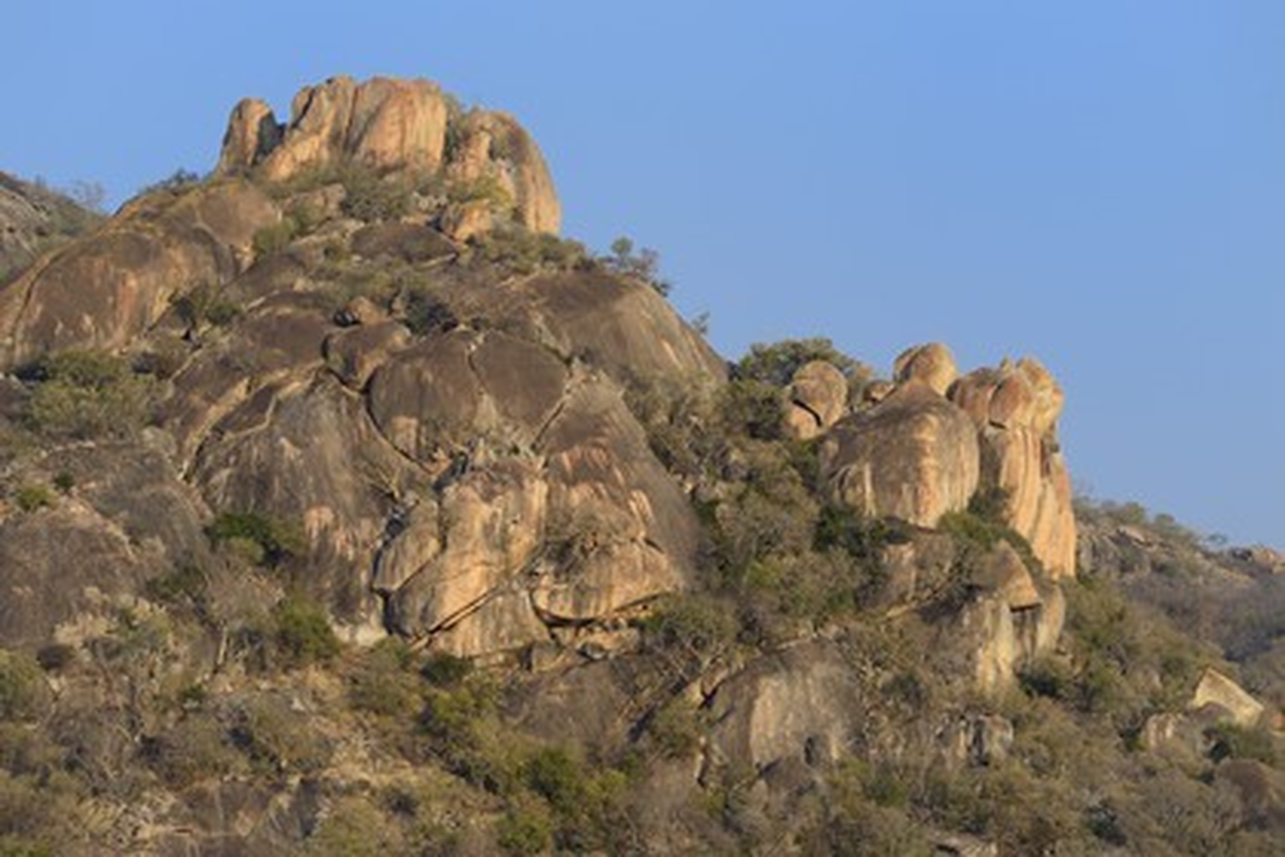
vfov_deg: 5.1
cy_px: 428
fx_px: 9637
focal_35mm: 270
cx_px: 642
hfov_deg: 7.6
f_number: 9
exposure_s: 1/400
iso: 400
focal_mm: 270
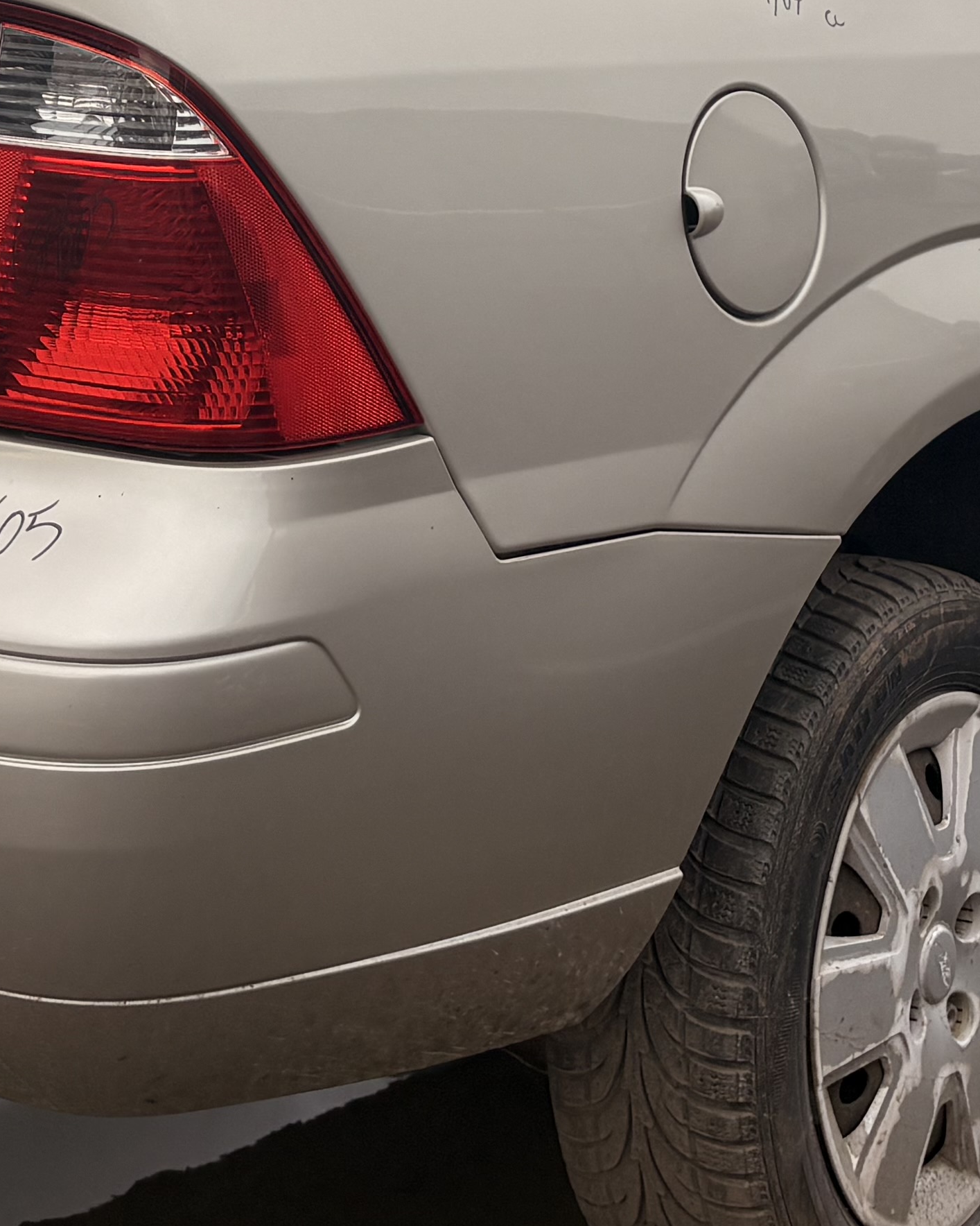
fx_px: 2973
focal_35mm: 82
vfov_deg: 22.5
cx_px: 395
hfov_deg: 18.7
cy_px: 41
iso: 50
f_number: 1.6
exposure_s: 1/1311
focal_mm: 5.96
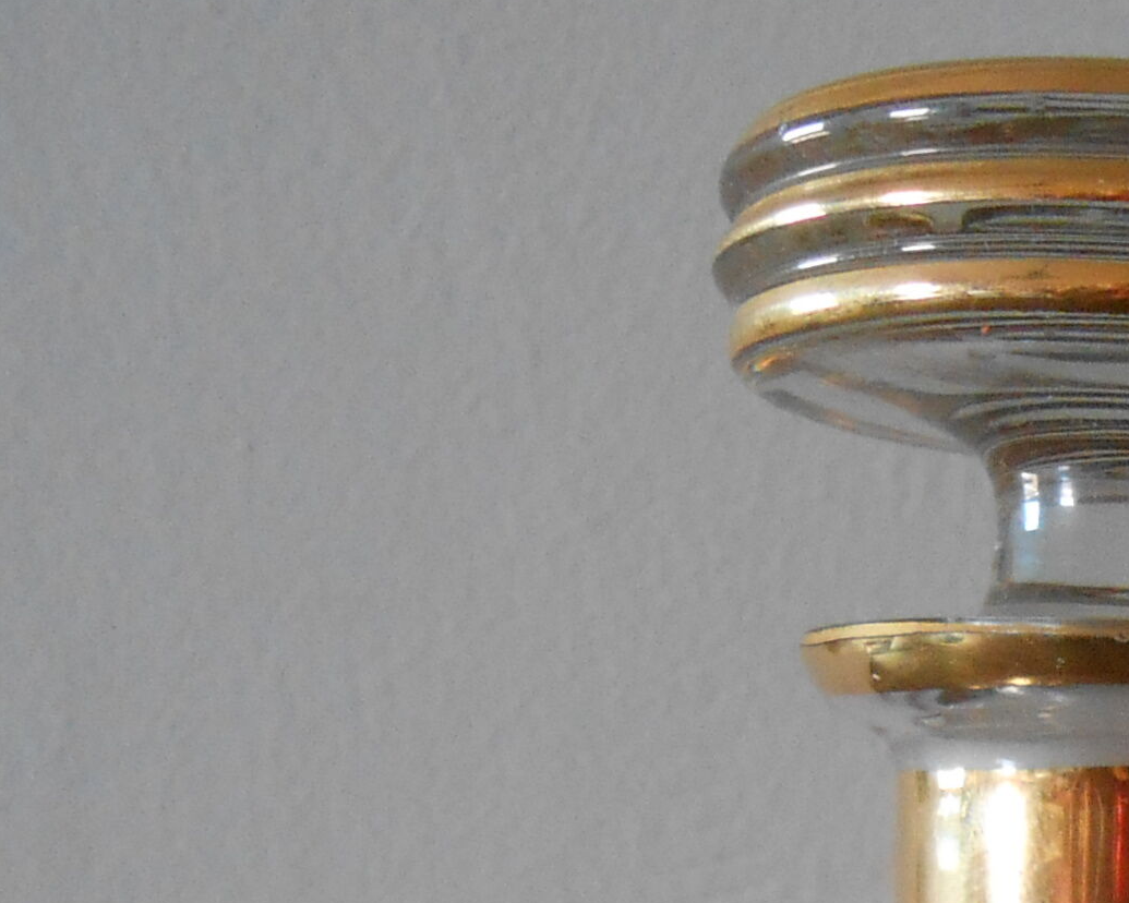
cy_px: 1206
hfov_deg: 22.1
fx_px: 2673
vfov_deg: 17.8
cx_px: 1341
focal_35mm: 80
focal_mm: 4.6
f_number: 3.5
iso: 400
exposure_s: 1/20
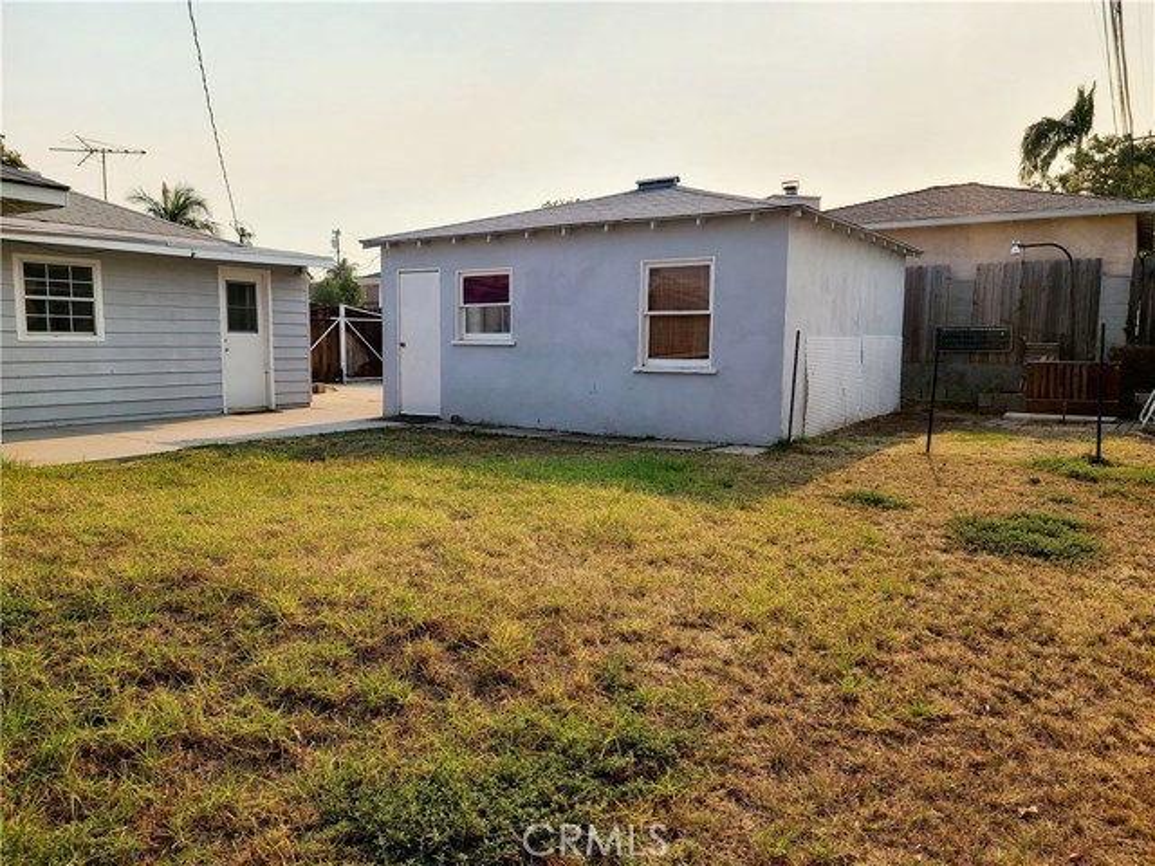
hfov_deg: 67.3
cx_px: 578
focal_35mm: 26
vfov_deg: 53.1
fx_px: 868
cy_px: 433
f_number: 1.8
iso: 40
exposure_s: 1/2133
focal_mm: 5.4
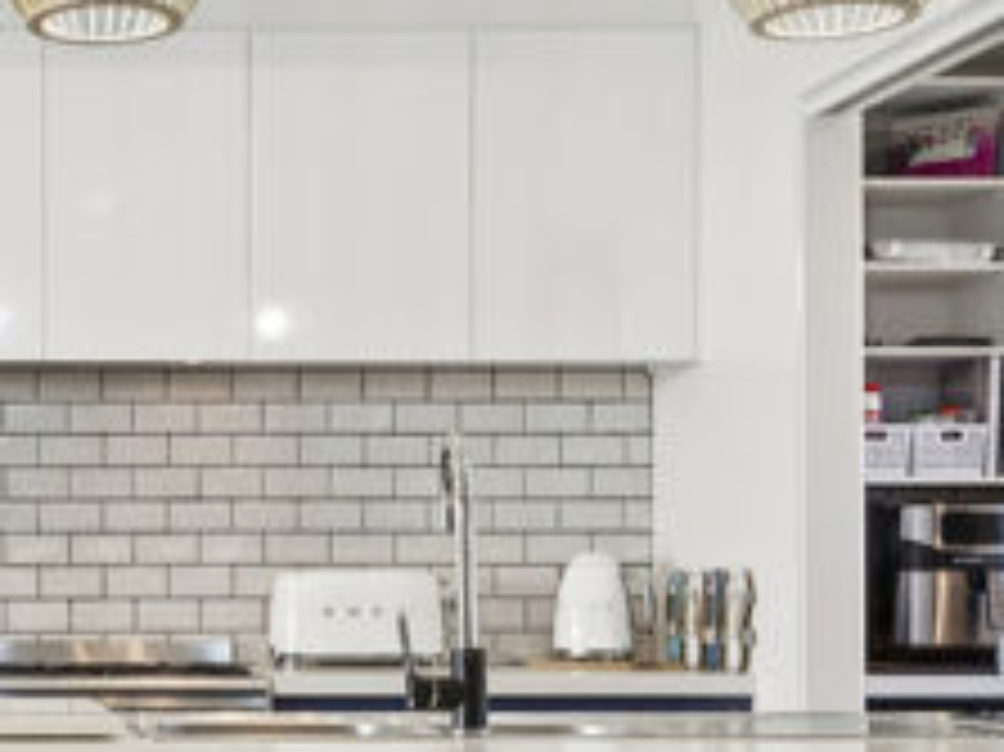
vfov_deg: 21.0
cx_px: -59
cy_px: 619
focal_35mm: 69
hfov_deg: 26.3
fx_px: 2000
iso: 400
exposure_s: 1/10
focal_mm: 16
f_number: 11
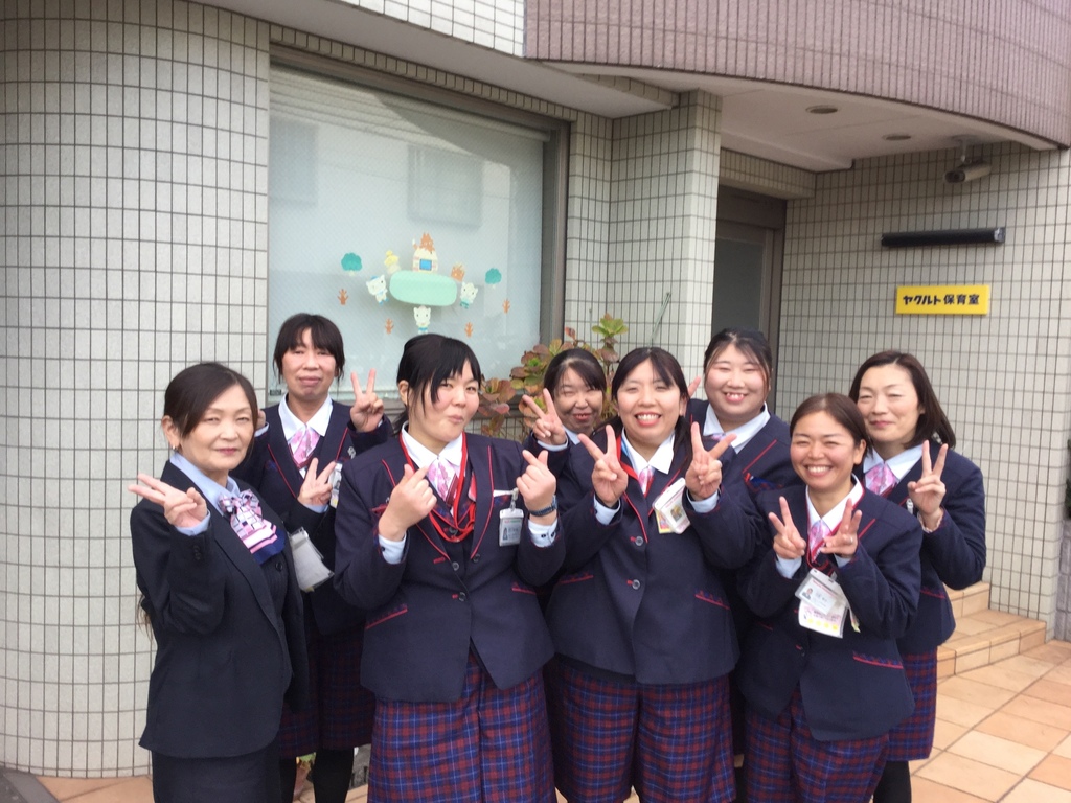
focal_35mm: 31
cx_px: 536
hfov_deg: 58.4
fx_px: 959
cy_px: 402
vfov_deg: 45.4
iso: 40
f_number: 2.4
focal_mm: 3.3
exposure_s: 1/120
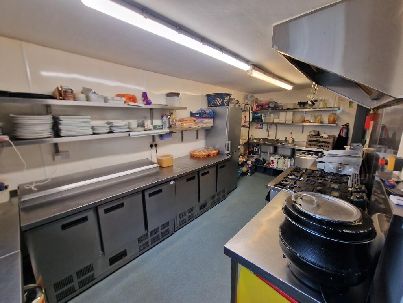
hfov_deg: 106.2
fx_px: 151
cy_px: 152
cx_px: 202
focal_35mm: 13
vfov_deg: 89.9
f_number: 2.2
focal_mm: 2.2
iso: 125
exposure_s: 1/50
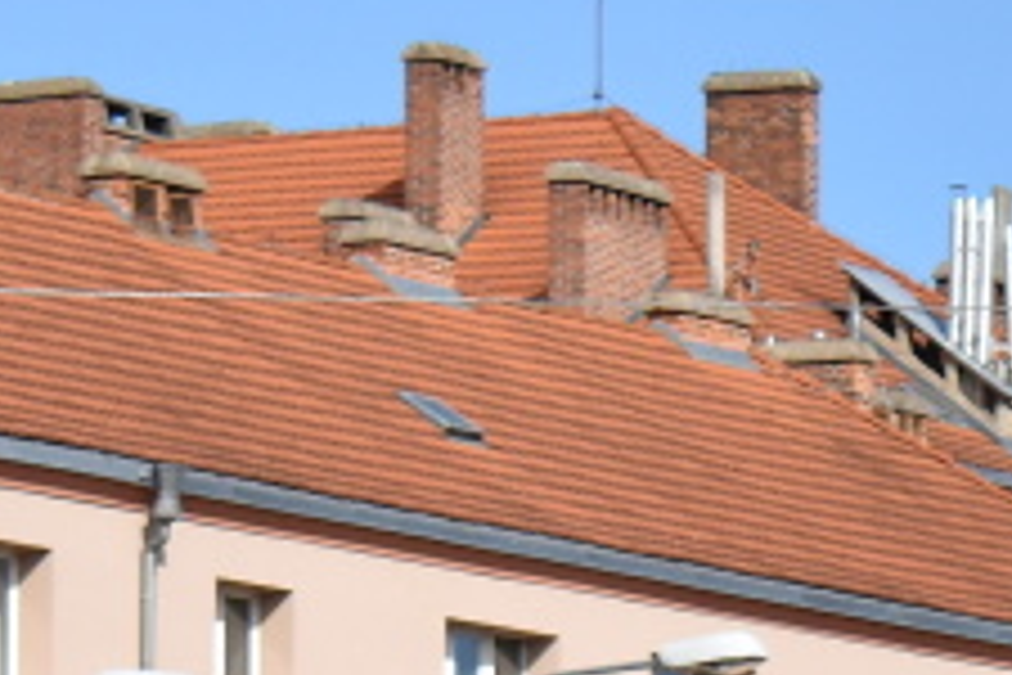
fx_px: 10549
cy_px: 1469
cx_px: 967
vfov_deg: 3.6
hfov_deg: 5.5
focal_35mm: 375
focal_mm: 55
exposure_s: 1/2000
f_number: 7.1
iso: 400
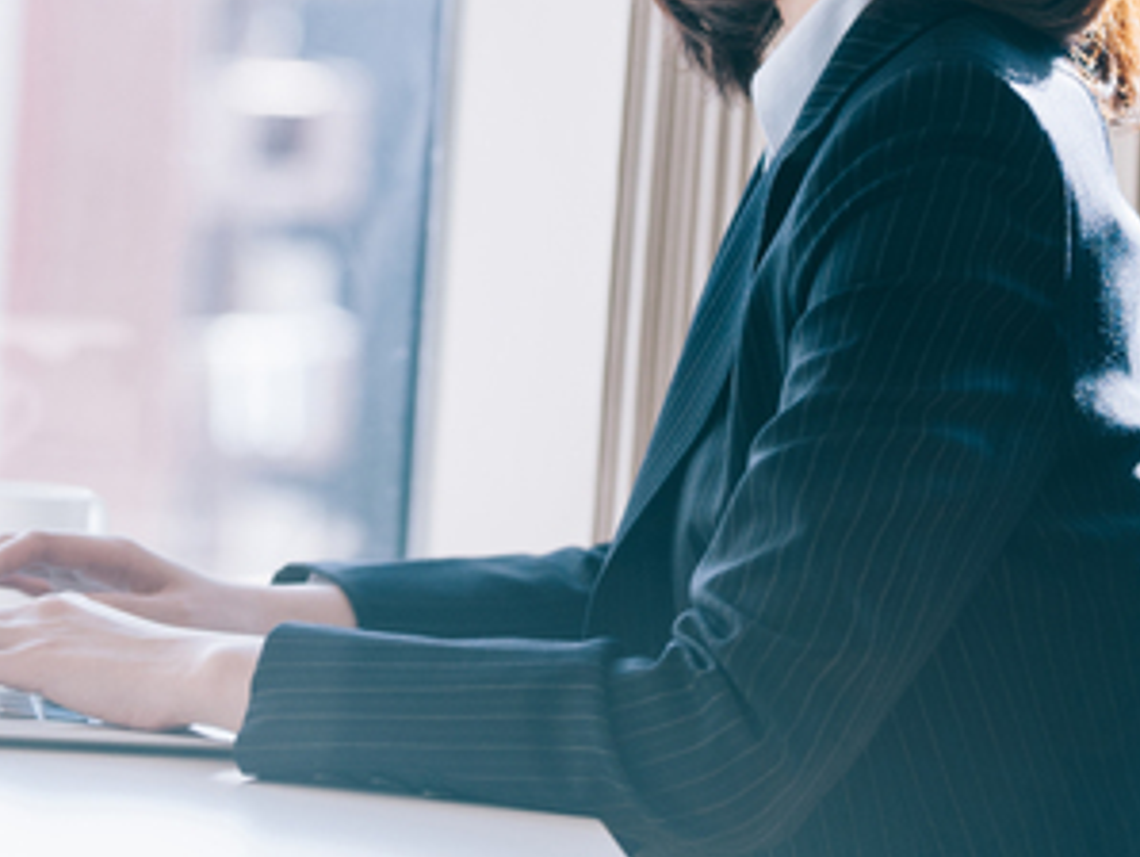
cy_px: 231
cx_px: 826
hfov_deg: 9.6
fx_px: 6790
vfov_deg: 7.2
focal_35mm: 206
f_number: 4
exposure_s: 1/250
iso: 400
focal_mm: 100
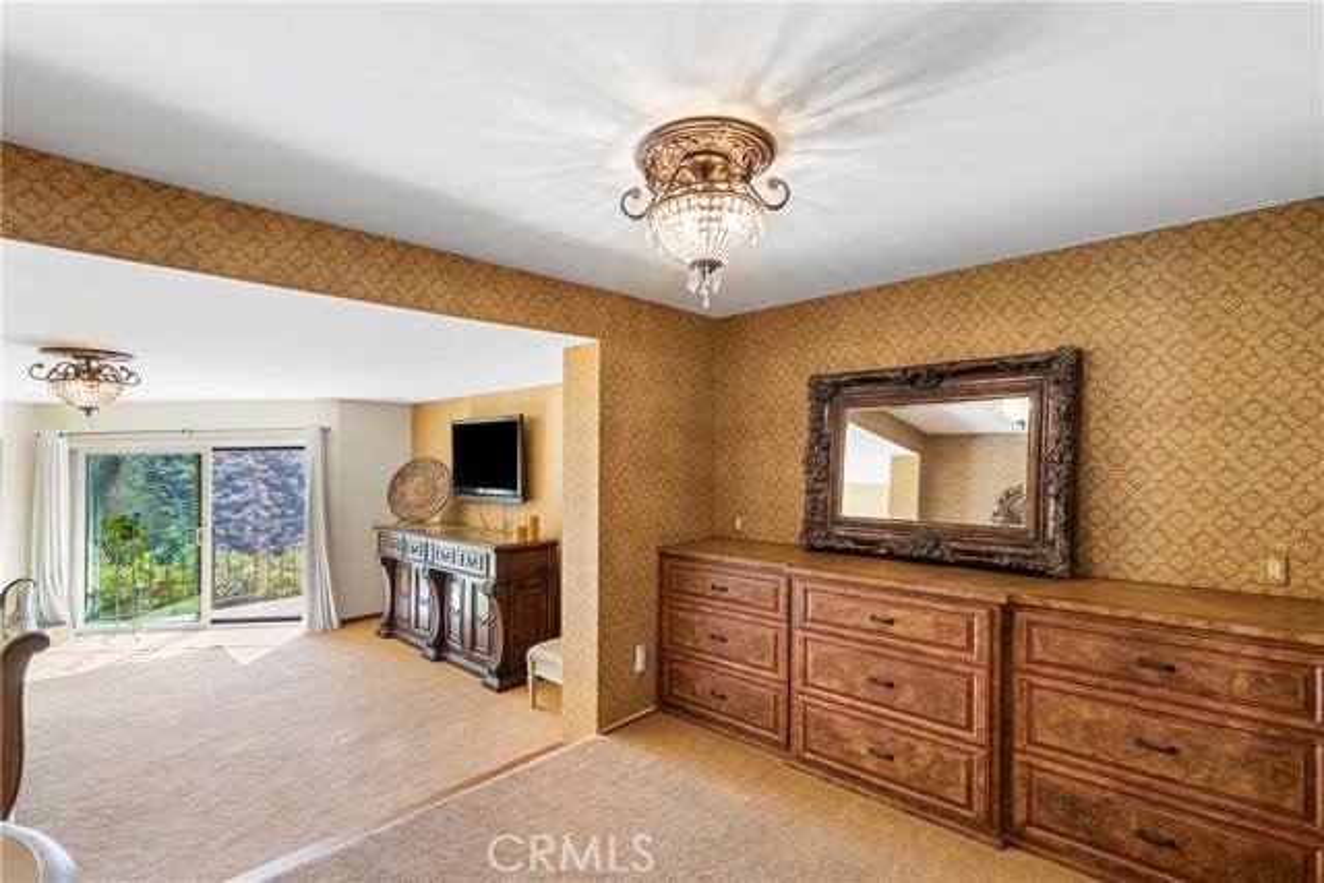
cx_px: 662
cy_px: 442
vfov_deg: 73.8
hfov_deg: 96.7
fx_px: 589
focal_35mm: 16
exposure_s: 1.3
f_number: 8
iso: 100
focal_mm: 16
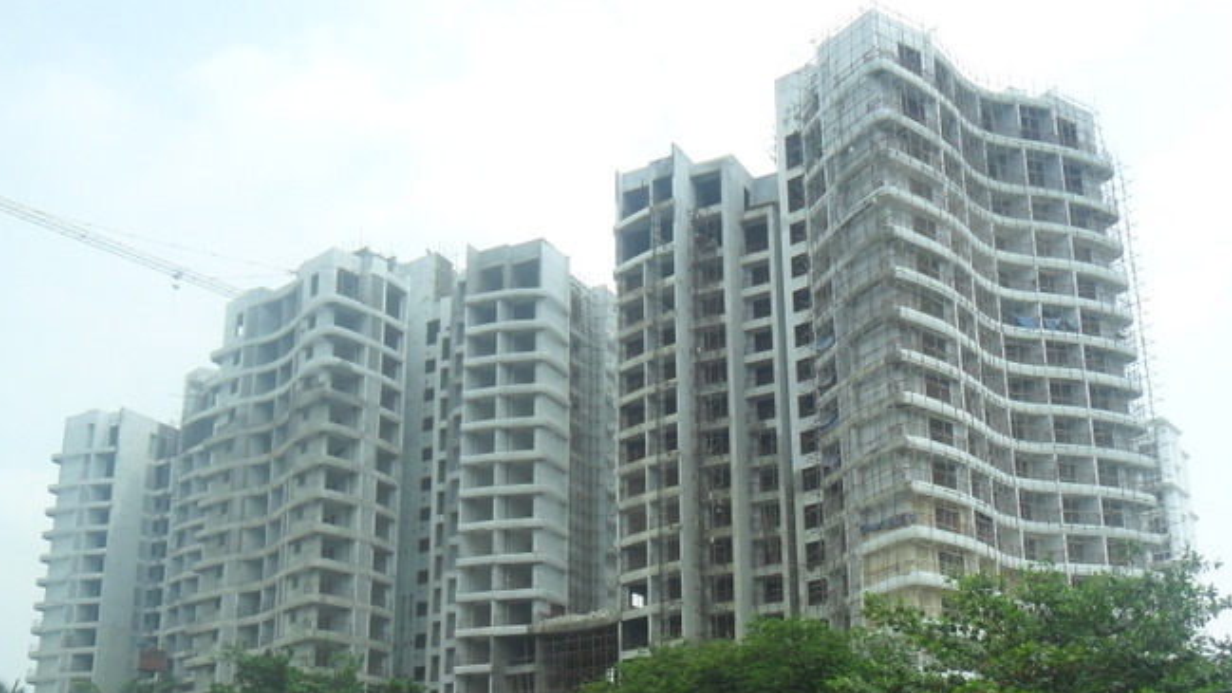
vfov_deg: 27.3
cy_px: 522
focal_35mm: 43
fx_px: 1405
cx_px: 699
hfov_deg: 47.2
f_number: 3.7
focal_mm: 5.7
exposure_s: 1/1000
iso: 100
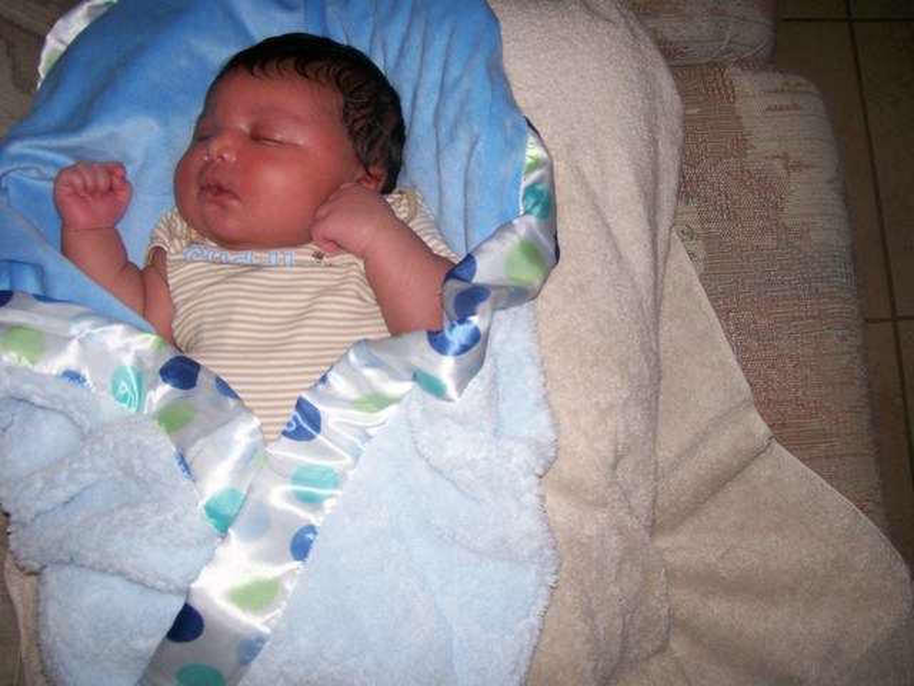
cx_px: 457
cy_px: 343
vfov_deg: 39.7
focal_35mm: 36
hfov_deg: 51.4
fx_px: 951
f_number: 2.7
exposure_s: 1/64
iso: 140
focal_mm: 6
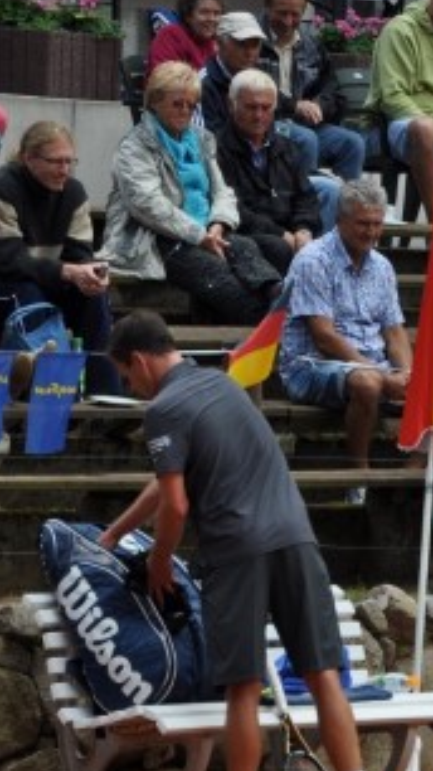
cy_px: 464
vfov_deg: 6.7
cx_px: 471
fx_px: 6597
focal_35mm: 323
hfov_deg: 3.8
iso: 200
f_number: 8
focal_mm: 105
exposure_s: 1/250
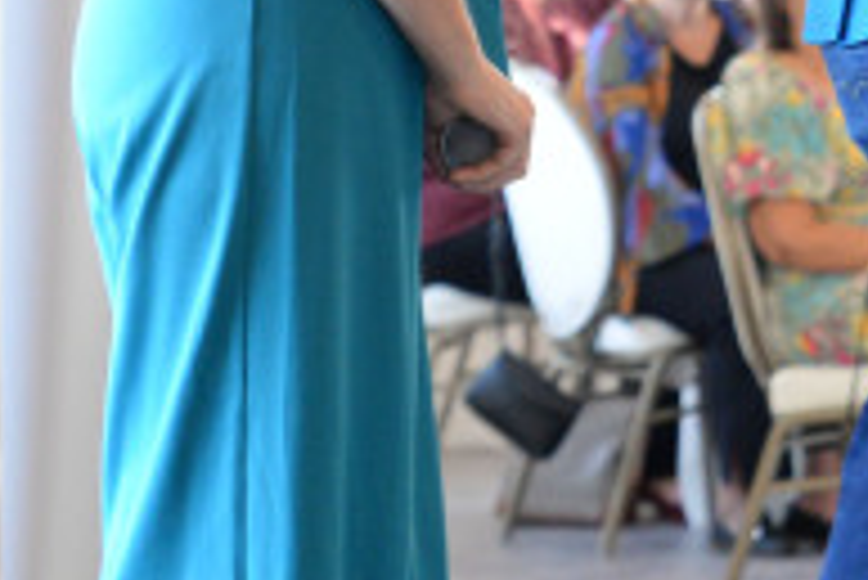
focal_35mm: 436
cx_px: 1025
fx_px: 10520
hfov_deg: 4.7
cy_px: -420
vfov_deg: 3.1
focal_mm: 70
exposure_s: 1/160
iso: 1250
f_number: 5
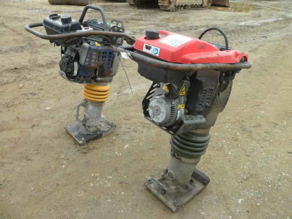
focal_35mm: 27
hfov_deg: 65.3
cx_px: 146
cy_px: 110
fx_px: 228
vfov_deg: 51.4
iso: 80
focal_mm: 4.9
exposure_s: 1/250
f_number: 3.5
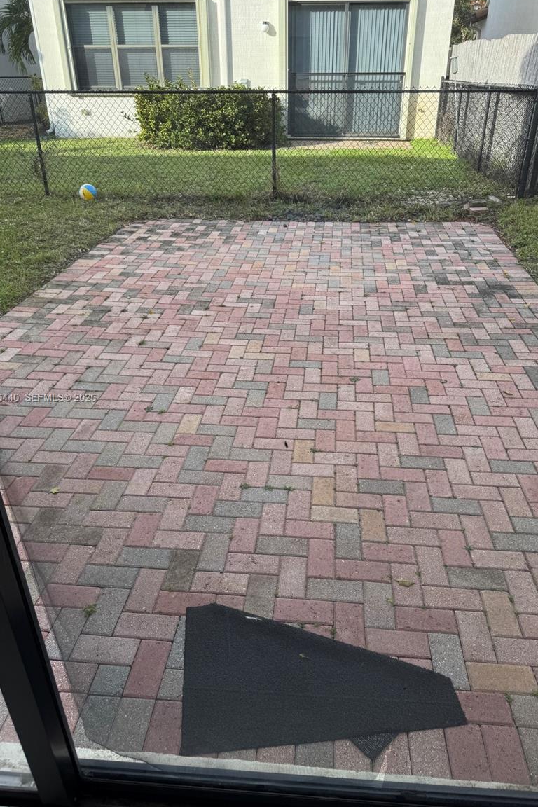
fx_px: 583
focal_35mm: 26
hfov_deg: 49.5
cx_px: 282
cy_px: 399
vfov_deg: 69.4
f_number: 1.78
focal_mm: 6.76
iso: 80
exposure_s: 1/419
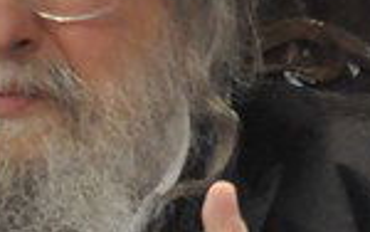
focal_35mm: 2379
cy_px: 47
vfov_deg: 0.6
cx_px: -25
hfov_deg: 0.9
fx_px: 24007
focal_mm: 260
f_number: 5.6
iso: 2000
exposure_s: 1/50
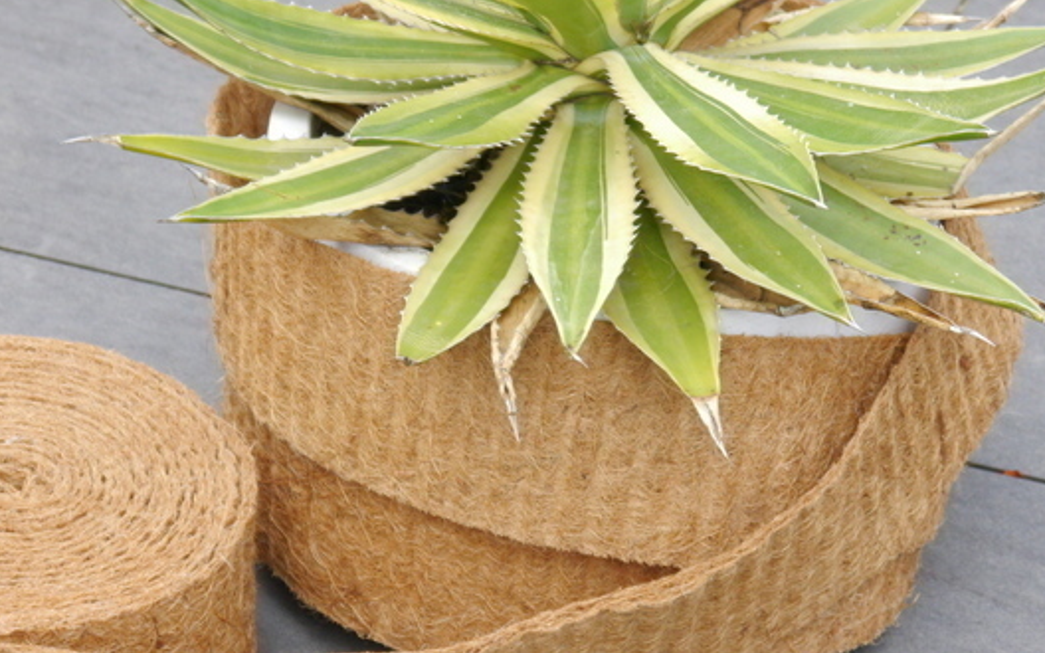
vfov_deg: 9.7
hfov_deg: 15.5
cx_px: 433
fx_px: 3845
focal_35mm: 135
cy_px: 326
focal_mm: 42
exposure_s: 1/80
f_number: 5.6
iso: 400
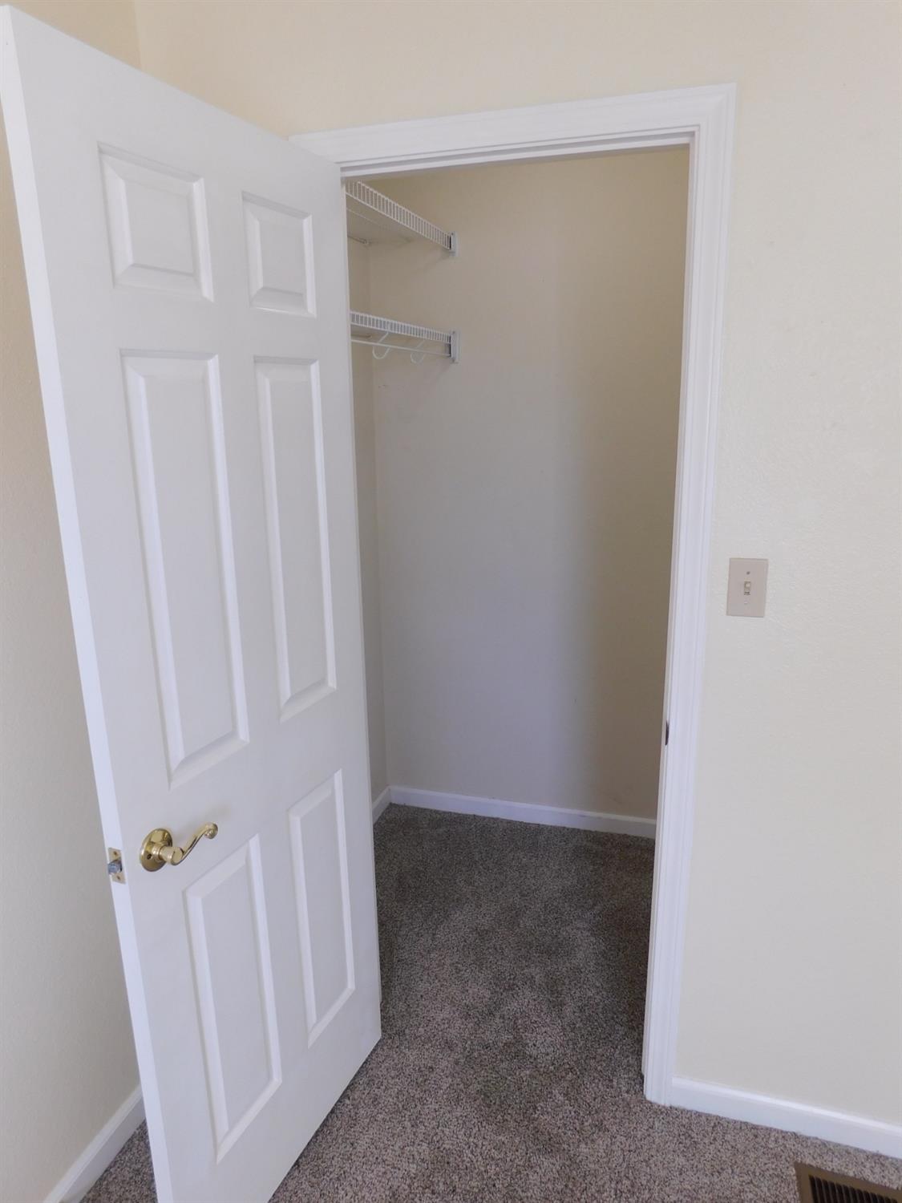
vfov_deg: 73.9
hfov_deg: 58.9
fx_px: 799
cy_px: 602
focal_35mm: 23
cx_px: 451
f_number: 3
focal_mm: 4
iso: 125
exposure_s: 1/30
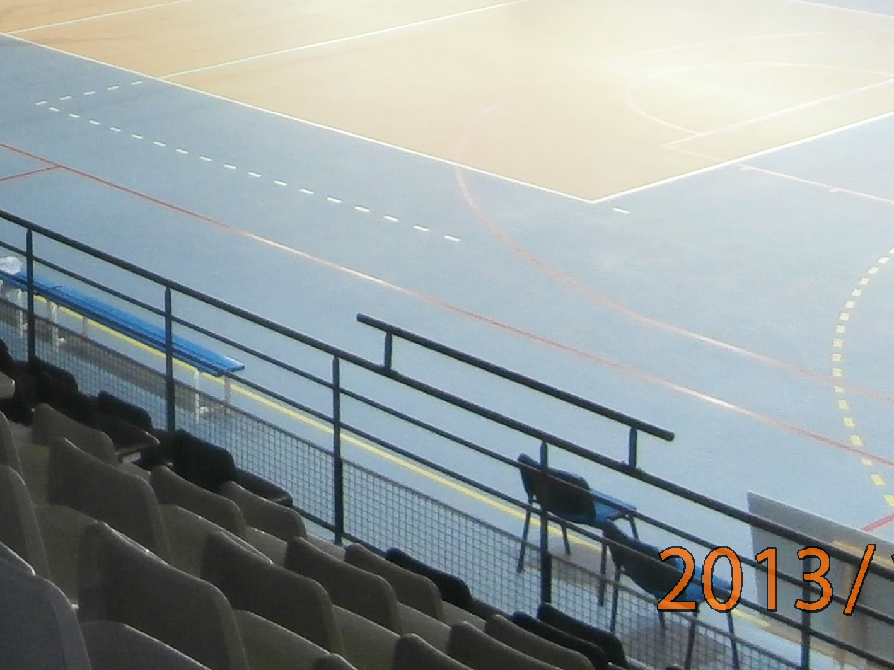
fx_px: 2014
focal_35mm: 78
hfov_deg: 23.0
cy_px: -282
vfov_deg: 17.3
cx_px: -178
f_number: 3
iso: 200
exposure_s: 1/30
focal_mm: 4.2
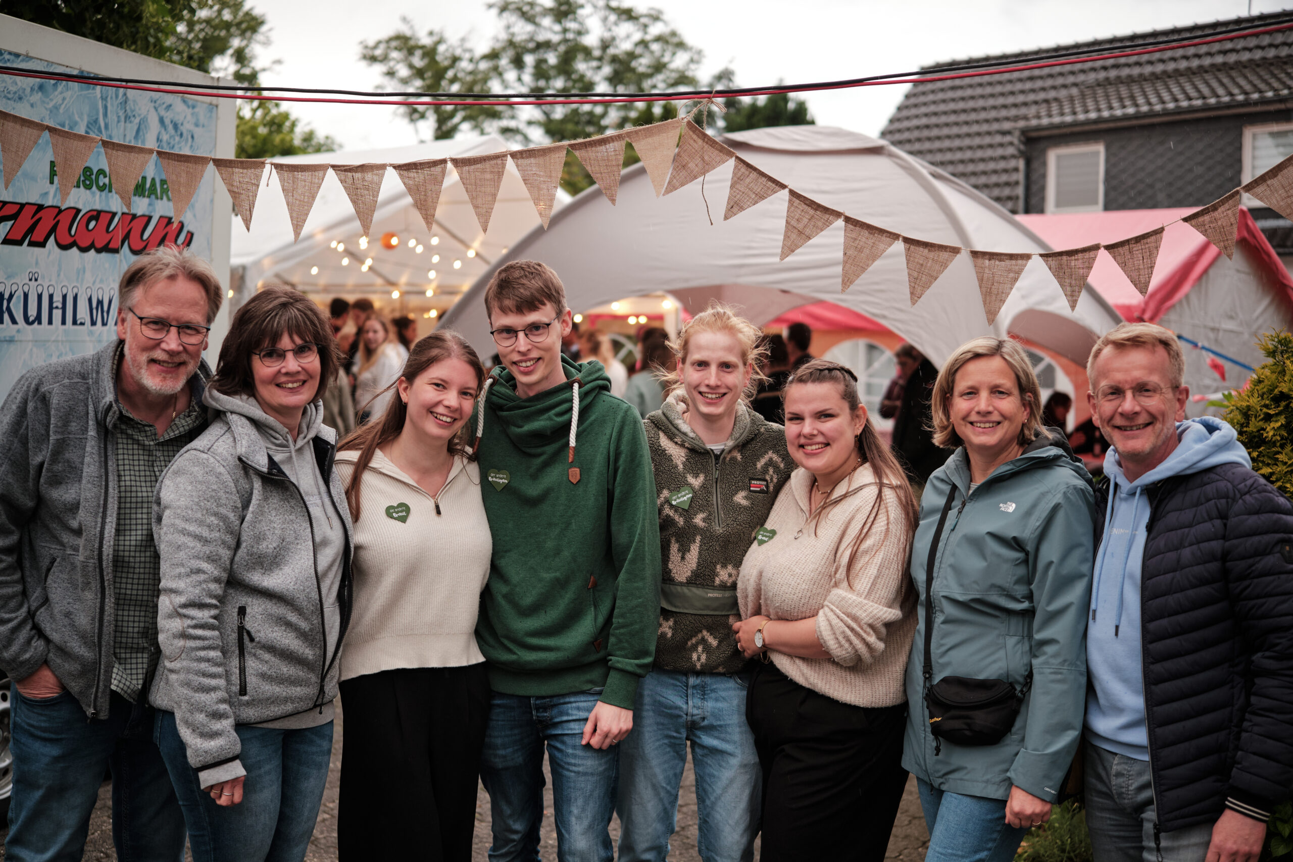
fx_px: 1473
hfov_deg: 47.4
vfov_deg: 32.6
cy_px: 431
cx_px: 646
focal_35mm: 41
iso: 250
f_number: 1.2
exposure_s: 1/420
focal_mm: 27
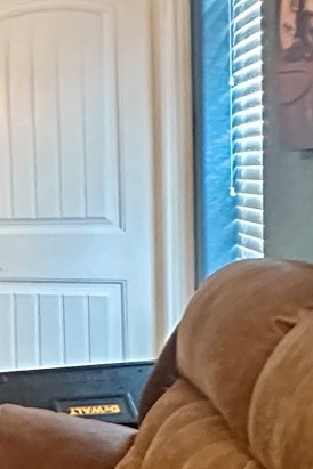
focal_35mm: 68
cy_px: 205
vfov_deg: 29.6
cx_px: -484
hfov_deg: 13.3
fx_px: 887
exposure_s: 1/60
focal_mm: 2.22
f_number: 2.2
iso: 1250
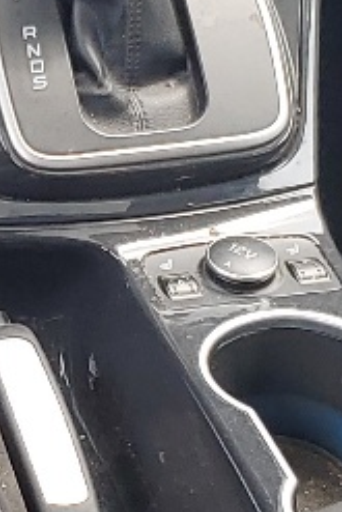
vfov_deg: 11.7
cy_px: 267
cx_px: -83
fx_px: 2490
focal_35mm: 175
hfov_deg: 7.8
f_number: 1.5
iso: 50
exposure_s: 1/286
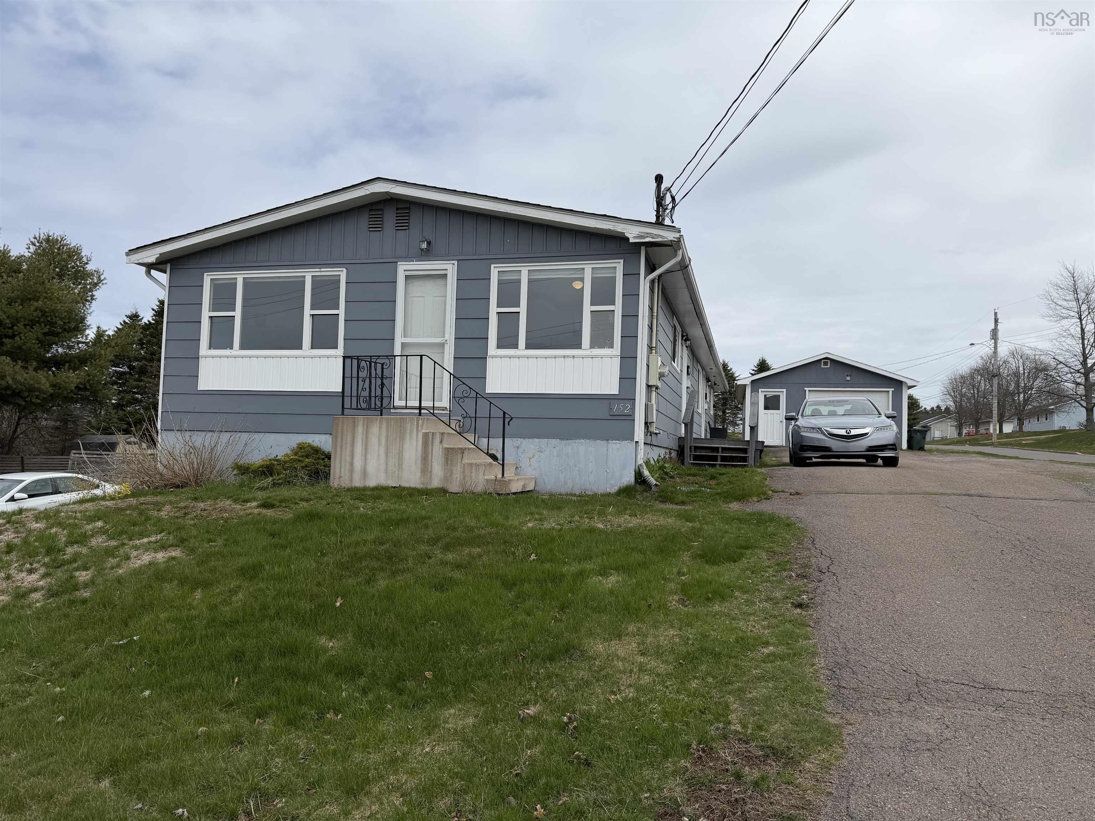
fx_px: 759
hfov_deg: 71.6
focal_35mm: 24
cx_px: 548
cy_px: 410
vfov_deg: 56.8
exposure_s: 1/6711
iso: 80
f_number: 1.78
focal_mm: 6.76
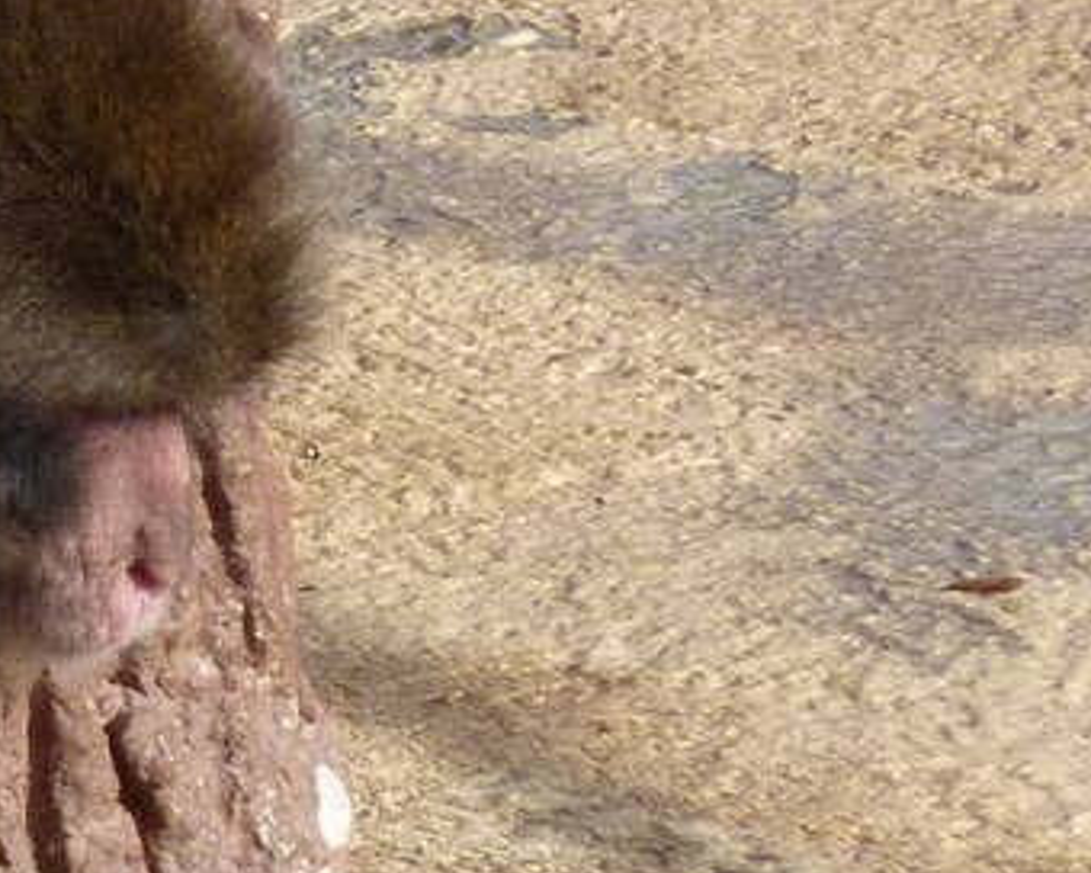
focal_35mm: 1111
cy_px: 376
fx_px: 35874
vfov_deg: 1.4
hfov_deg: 1.7
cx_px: -651
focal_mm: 39.7
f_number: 4.7
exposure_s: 1/400
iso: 160
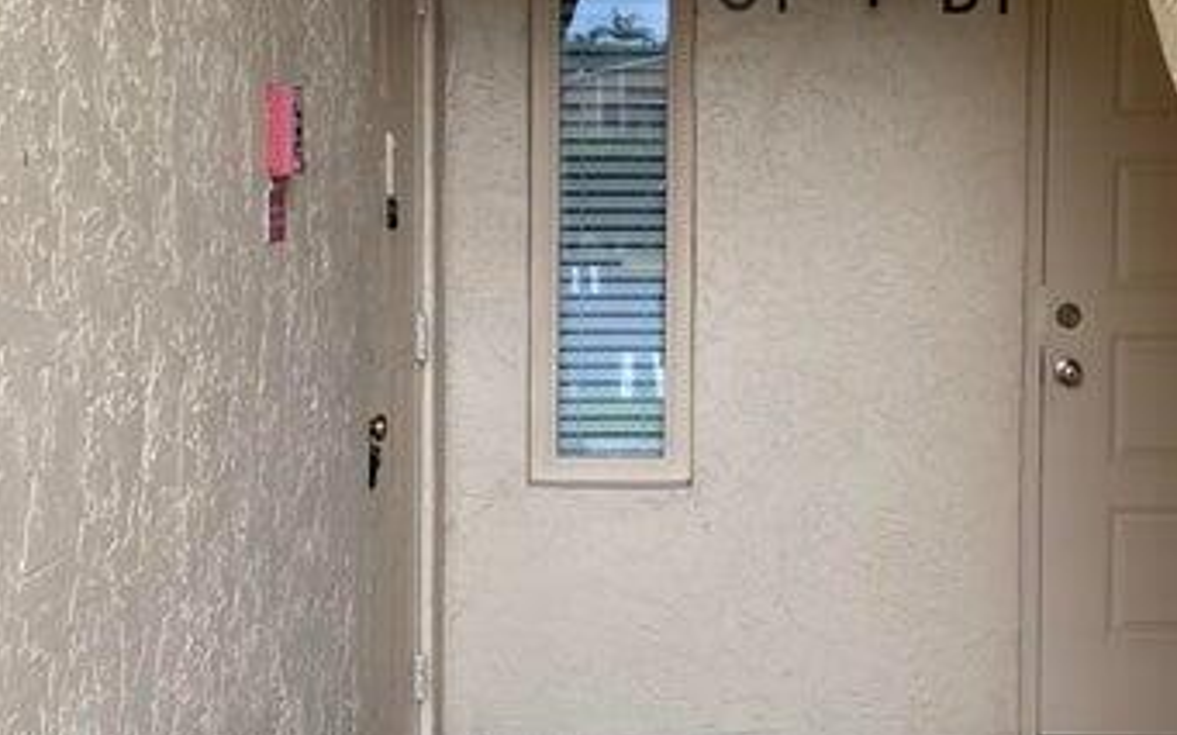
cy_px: 317
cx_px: 778
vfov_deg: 18.9
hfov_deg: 29.6
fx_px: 2213
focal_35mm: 69
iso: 32
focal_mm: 4.25
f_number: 1.8
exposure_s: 1/326
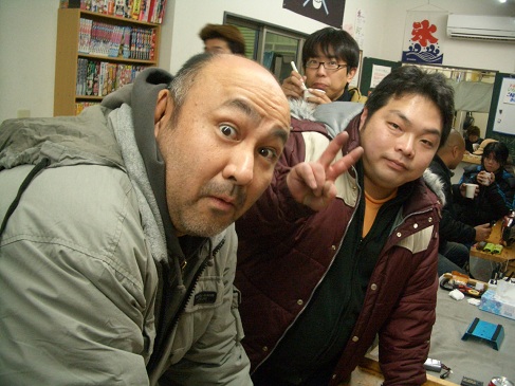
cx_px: 258
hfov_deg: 52.6
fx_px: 521
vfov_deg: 40.7
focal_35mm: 35
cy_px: 193
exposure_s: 1/40
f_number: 2.6
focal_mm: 5.8
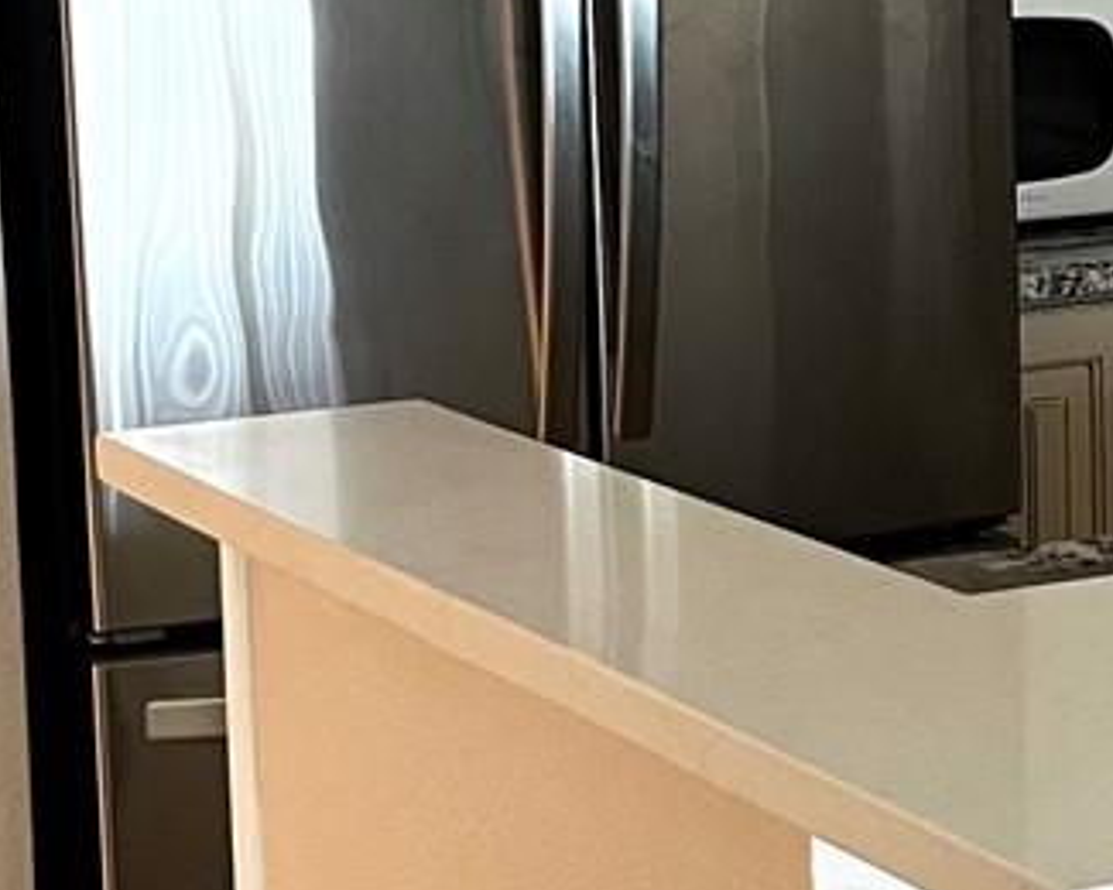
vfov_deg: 12.3
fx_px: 4118
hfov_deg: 15.1
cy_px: 260
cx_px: 1171
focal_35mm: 125
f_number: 1.6
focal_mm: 5.1
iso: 160
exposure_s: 1/60
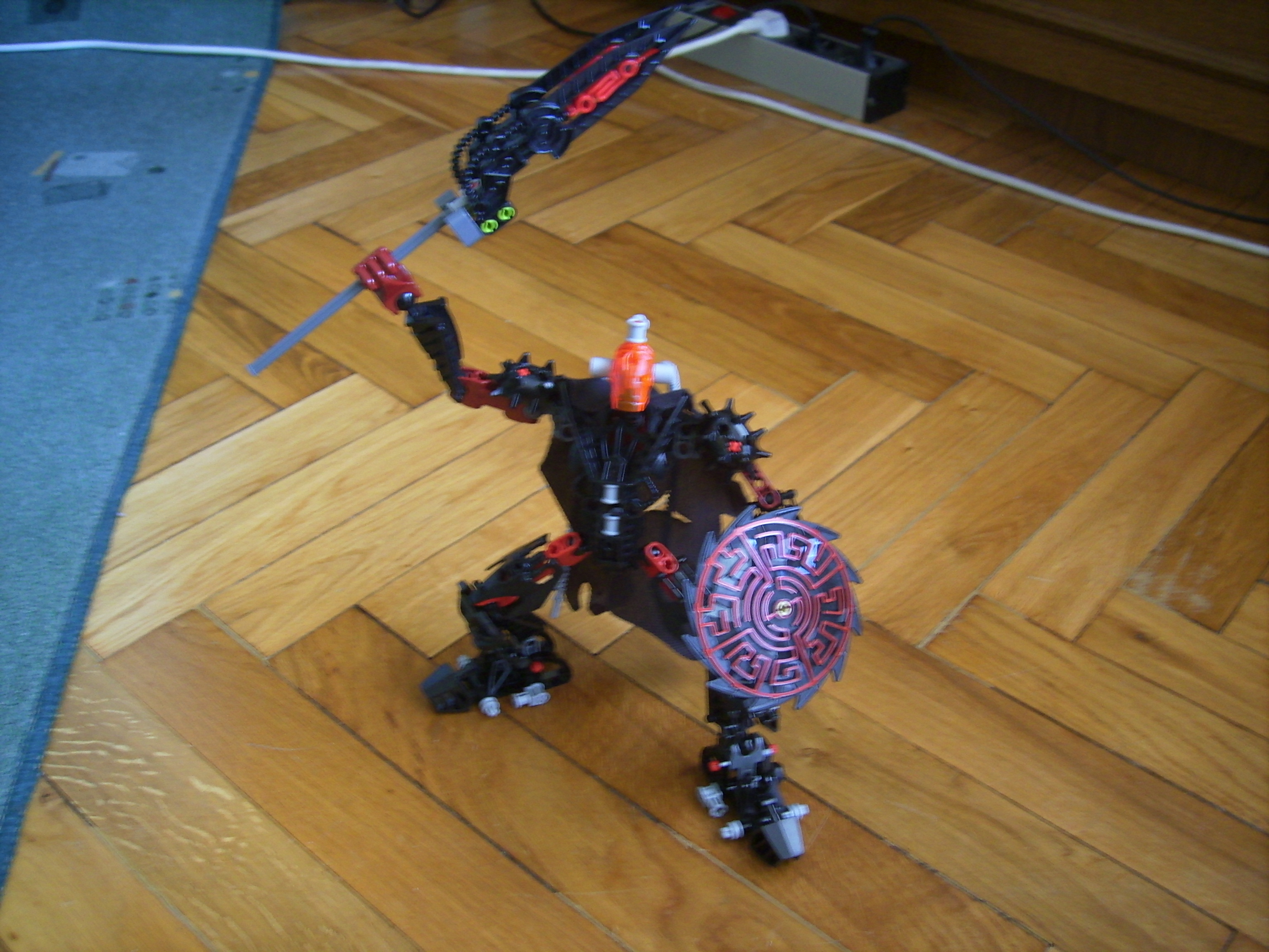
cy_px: 476
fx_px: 1173
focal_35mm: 32
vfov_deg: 44.2
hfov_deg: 56.8
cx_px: 634
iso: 50
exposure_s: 1/2
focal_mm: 5.99
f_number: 2.8
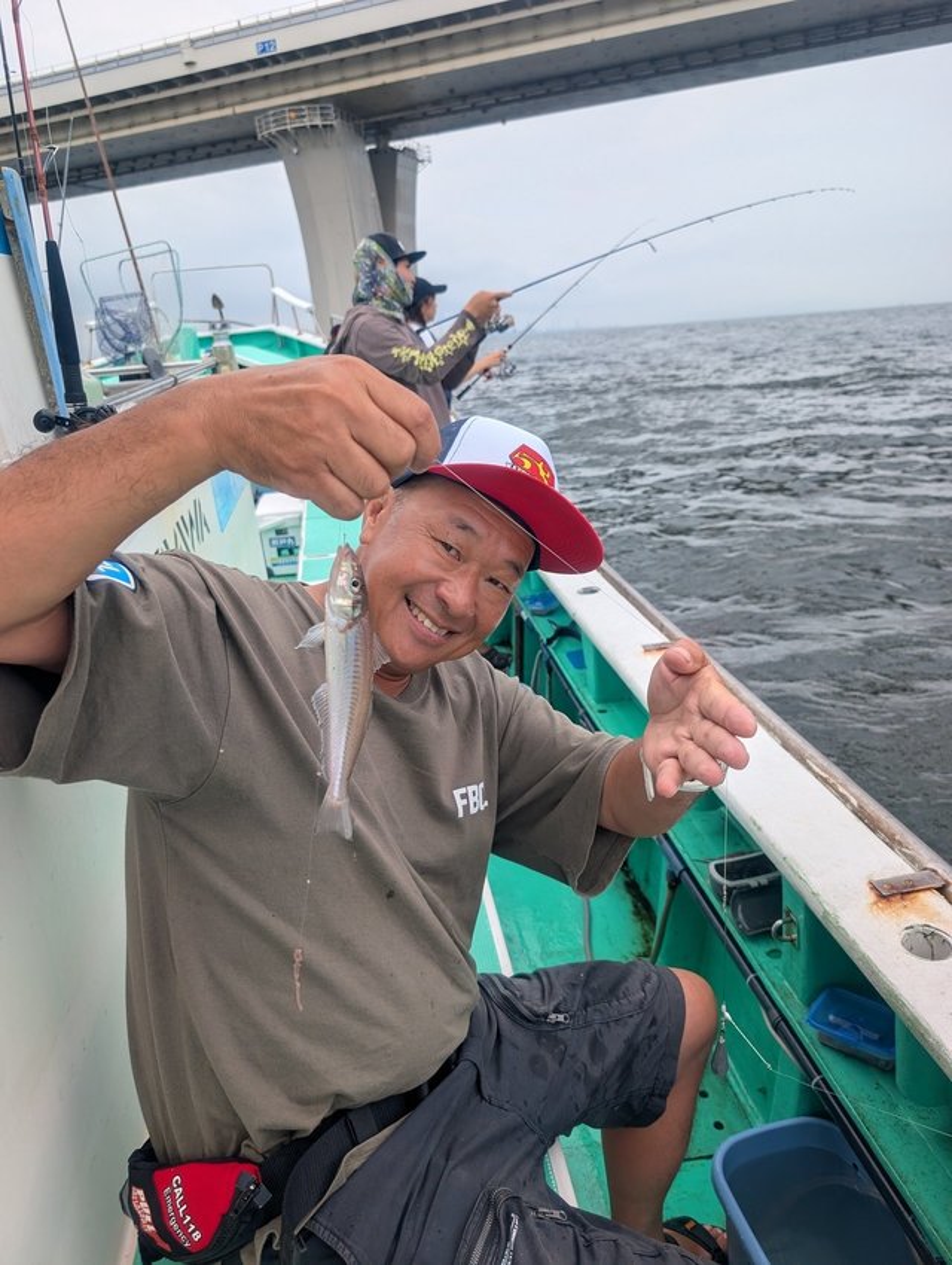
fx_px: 878
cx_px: 476
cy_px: 632
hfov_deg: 56.9
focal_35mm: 24
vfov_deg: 71.5
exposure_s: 1/763
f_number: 1.68
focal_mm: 6.9
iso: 20
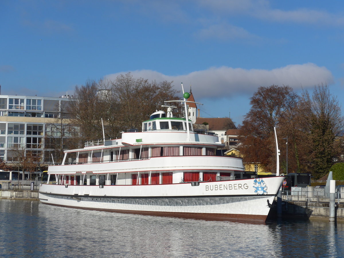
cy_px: 129
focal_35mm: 80
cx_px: 172
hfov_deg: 24.4
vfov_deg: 18.4
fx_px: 795
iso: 80
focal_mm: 16
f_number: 4.4
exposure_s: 1/1000
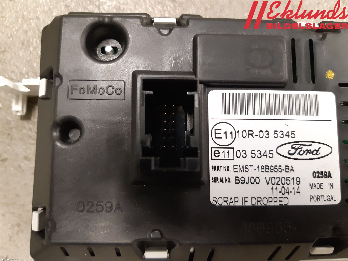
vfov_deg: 53.1
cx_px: 174
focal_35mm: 26
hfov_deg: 67.3
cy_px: 130
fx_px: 261
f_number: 1.7
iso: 250
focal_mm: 3.93
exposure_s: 1/33
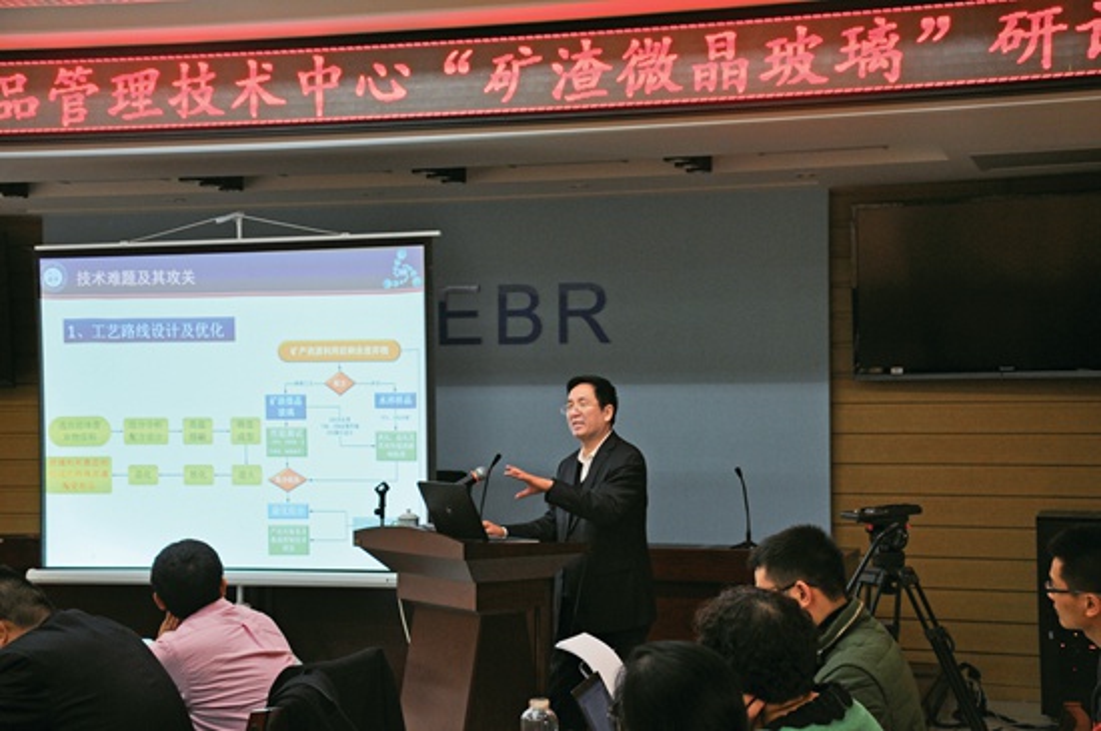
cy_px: 366
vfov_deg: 22.6
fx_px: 1832
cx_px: 550
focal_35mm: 60
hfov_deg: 33.4
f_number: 4.5
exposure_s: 1/60
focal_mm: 40
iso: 720
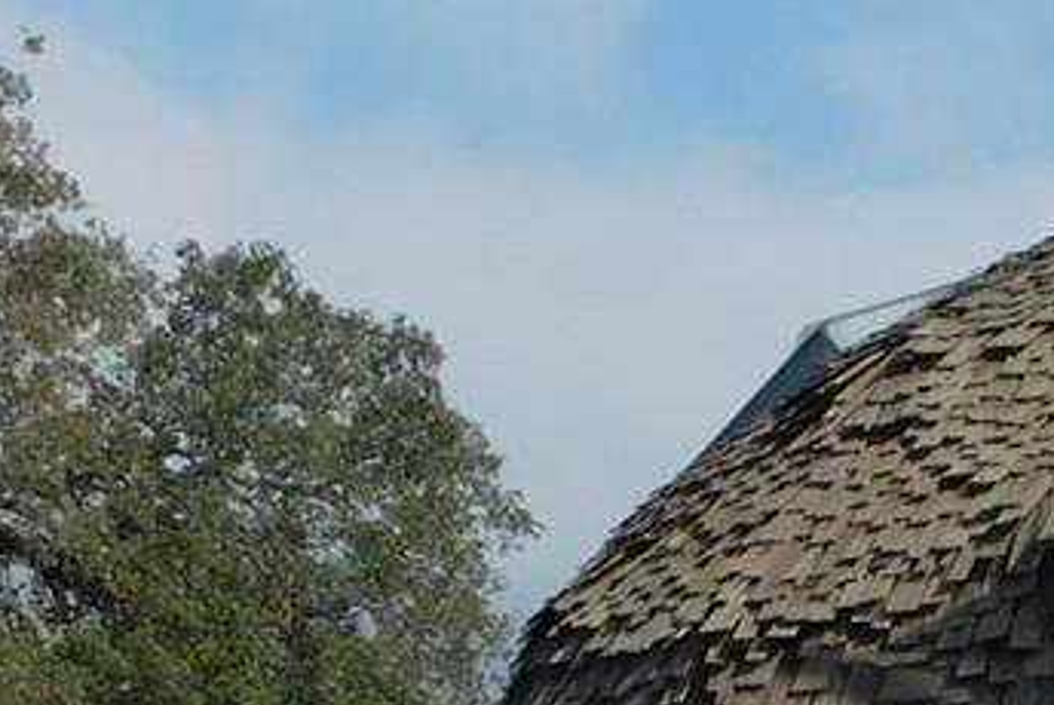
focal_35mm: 163
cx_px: 1455
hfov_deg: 12.1
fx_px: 4776
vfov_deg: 8.4
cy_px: 690
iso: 125
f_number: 3.5
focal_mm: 6.3
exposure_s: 1/1500
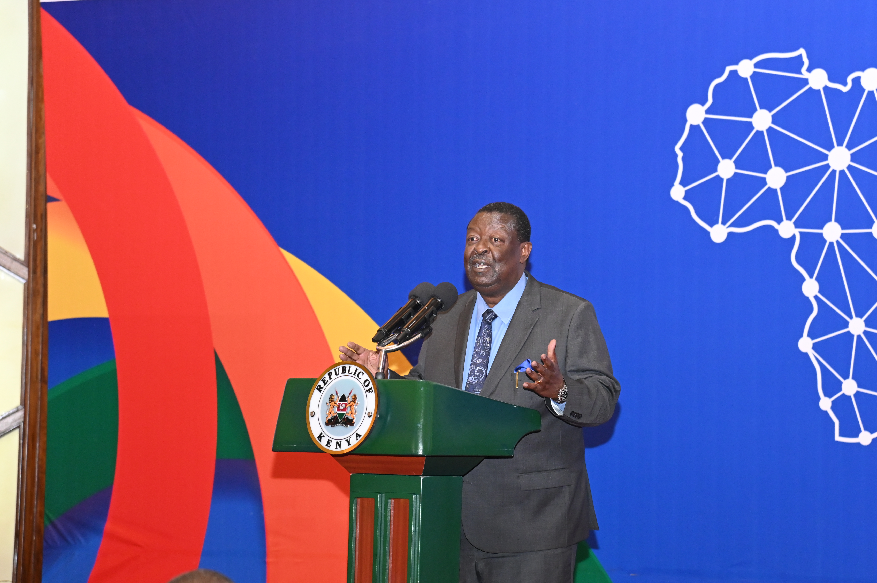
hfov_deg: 14.6
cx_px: 503
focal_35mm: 141
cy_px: 291
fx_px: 3433
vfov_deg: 9.7
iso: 4000
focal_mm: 120
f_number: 5
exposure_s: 1/160
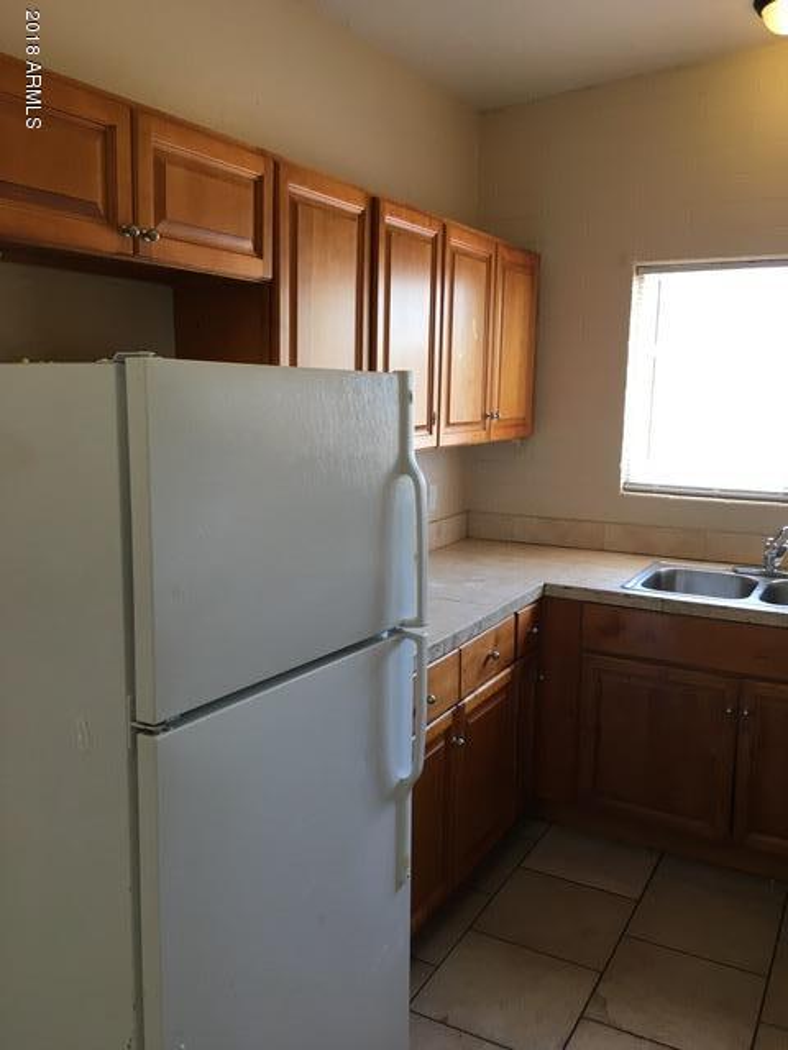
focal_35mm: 29
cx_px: 394
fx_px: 880
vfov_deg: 61.7
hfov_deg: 48.2
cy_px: 525
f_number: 2.2
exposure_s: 1/30
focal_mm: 4.15
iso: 32
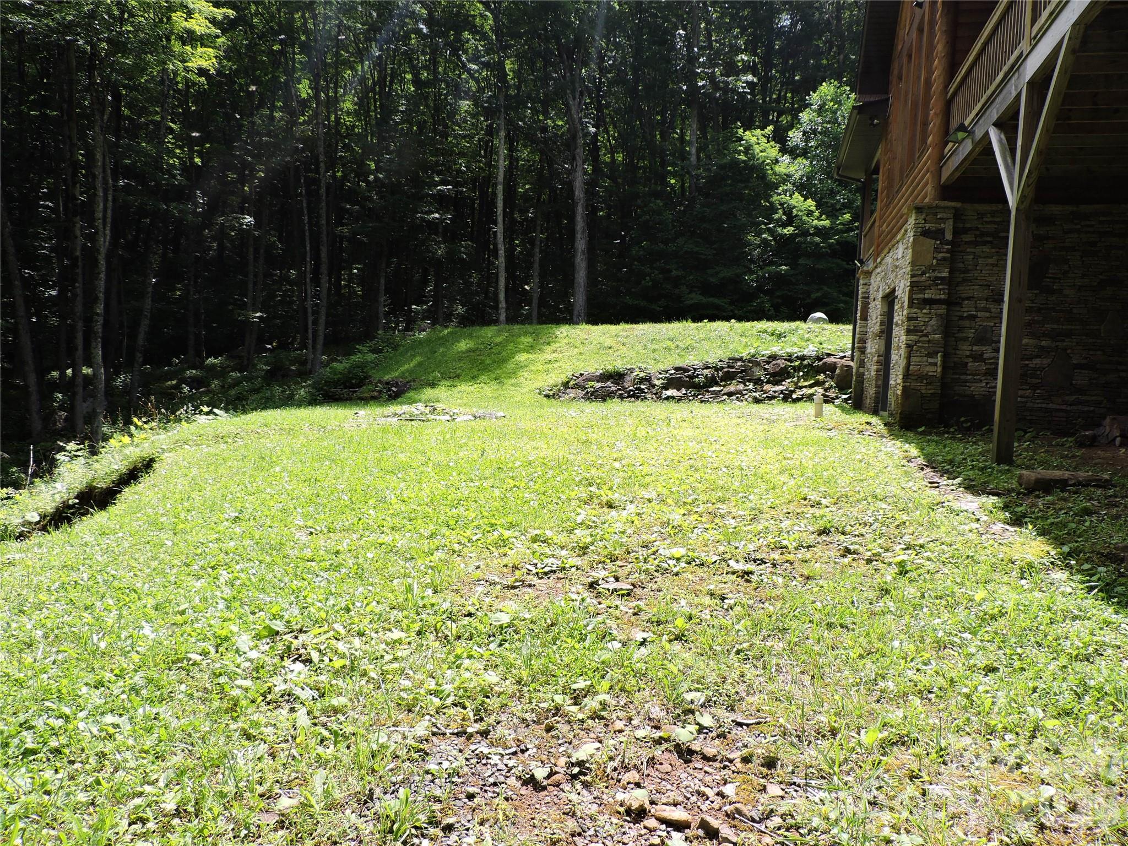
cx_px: 564
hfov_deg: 71.6
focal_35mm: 24
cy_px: 423
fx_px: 782
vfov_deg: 56.8
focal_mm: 4.3
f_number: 3
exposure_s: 1/500
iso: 100
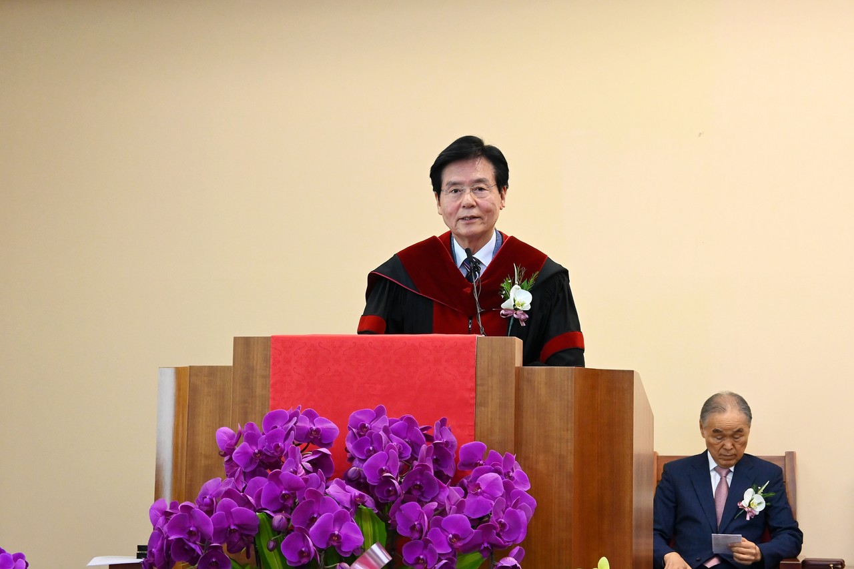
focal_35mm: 75
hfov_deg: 27.0
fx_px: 1779
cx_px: 427
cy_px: 284
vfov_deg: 18.2
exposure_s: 1/125
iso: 3200
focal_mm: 50
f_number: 6.3
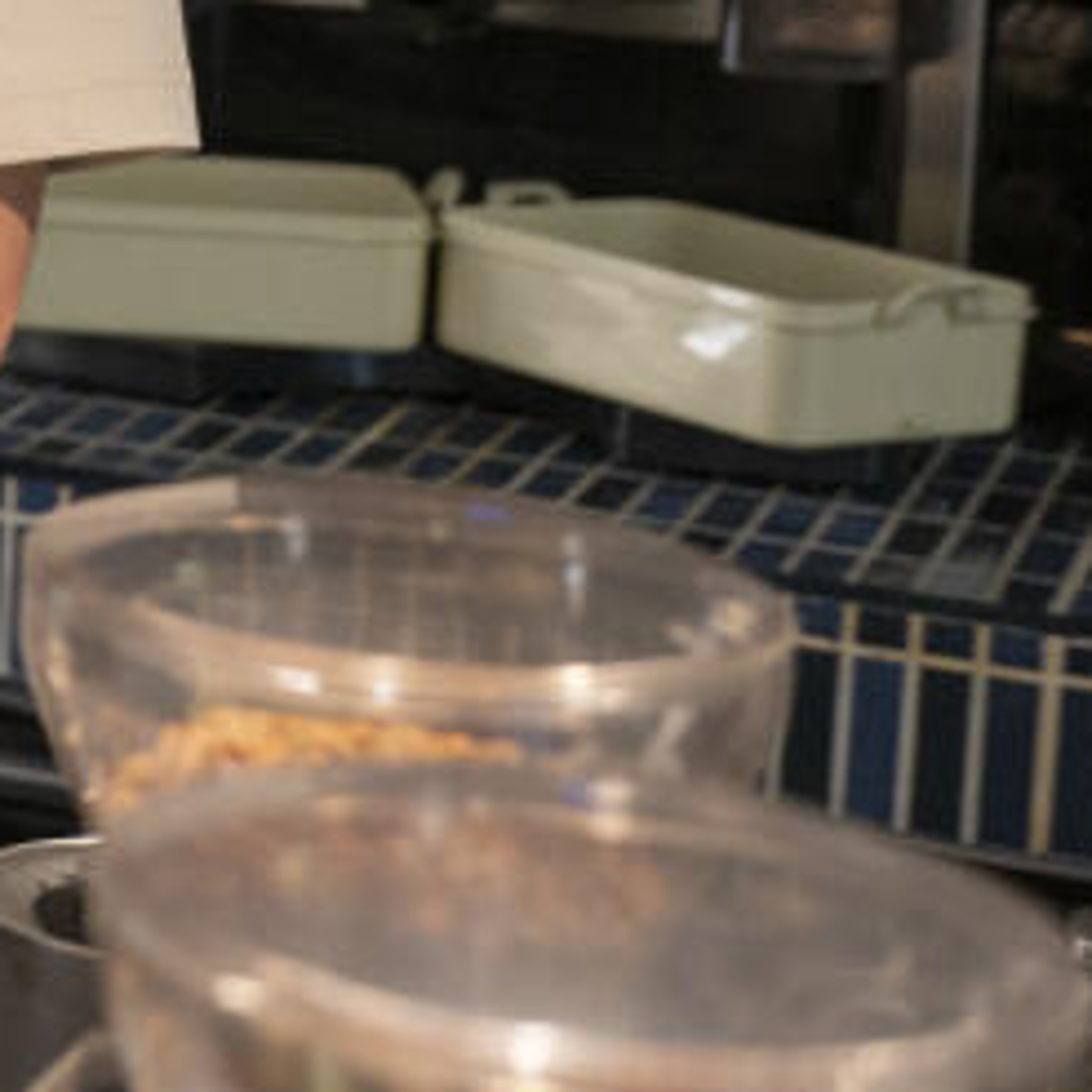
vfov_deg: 13.7
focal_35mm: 123
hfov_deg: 11.8
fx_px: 4405
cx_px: -1456
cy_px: -215
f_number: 2.8
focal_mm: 25.5
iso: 500
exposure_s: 1/125
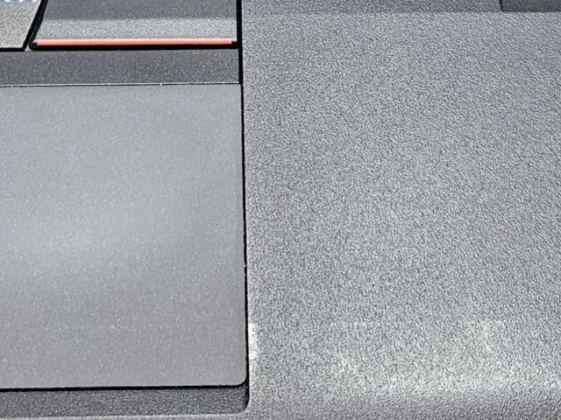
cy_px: -117
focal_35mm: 92
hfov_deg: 21.3
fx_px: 1491
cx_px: 226
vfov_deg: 15.3
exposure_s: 1/204
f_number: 1.8
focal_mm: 5.4
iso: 400
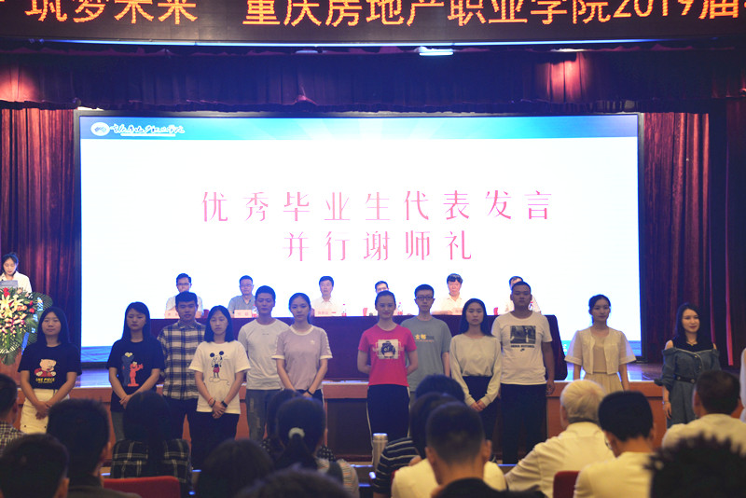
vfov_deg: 19.5
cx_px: 373
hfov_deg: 28.8
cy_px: 249
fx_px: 1451
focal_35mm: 70
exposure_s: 1/125
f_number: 5
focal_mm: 70
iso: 1250
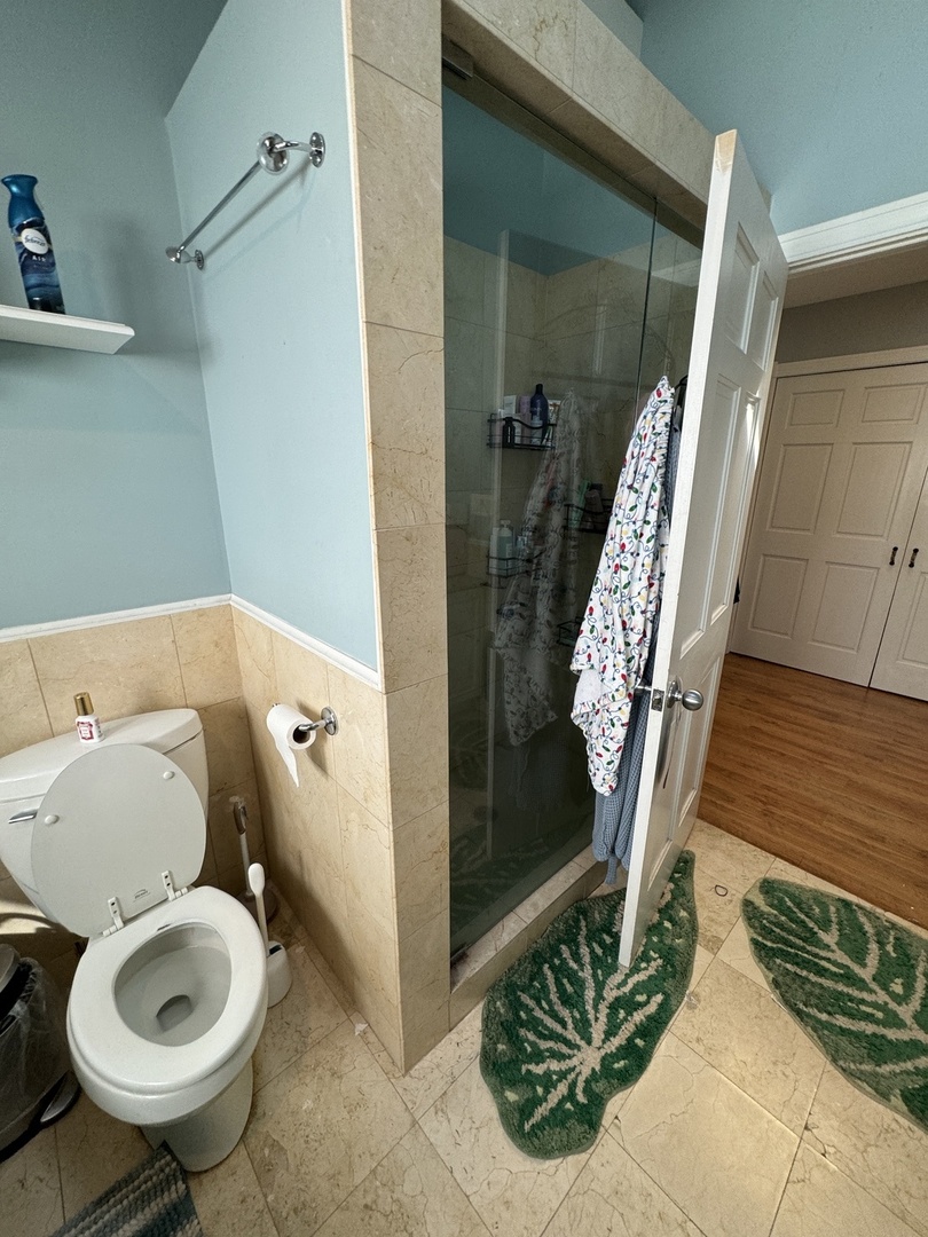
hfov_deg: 85.7
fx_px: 500
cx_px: 464
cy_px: 618
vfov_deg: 102.1
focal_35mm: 14
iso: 125
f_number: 2.2
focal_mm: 2.22
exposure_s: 1/120
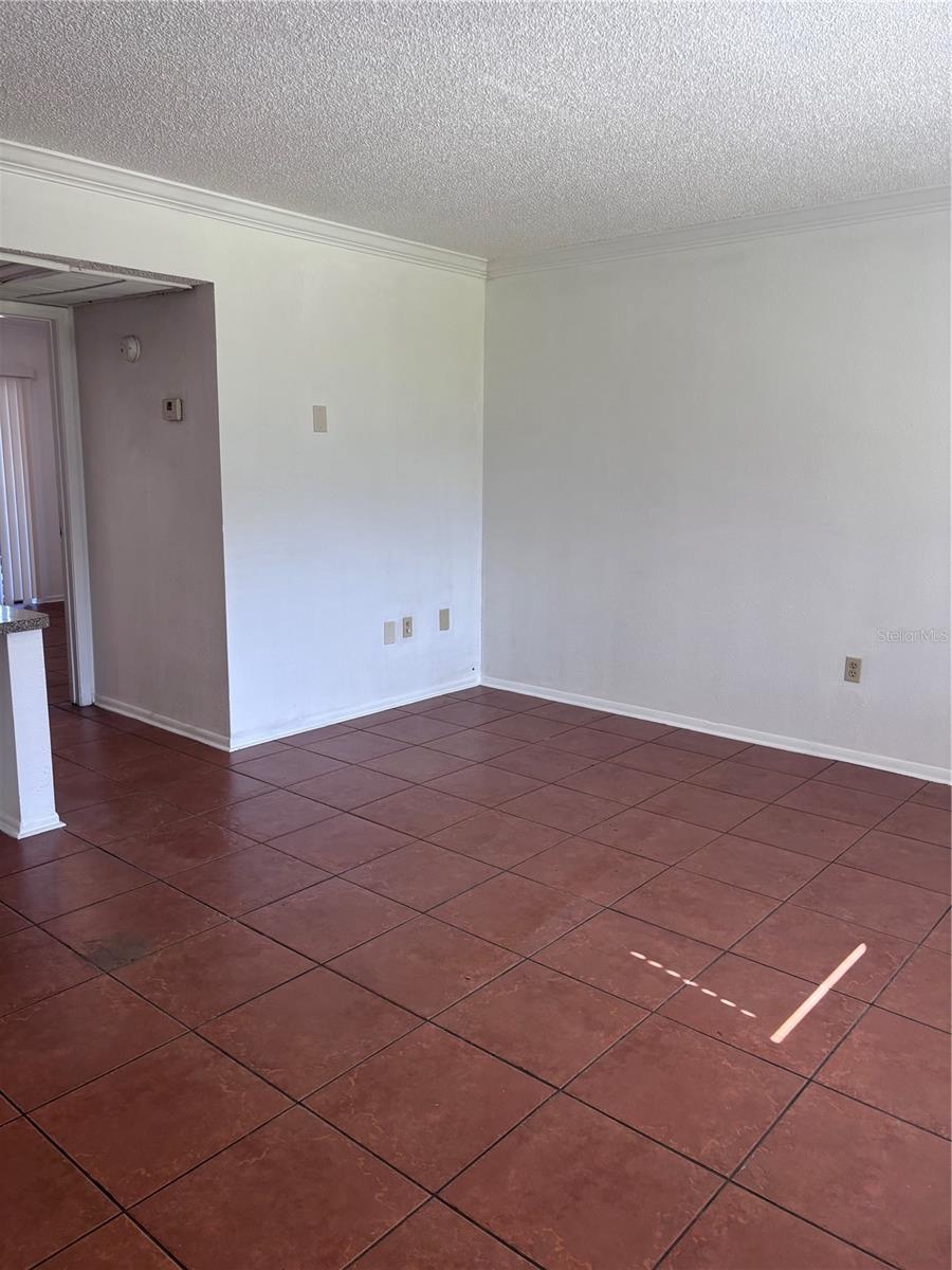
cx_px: 476
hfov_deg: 53.1
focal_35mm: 26
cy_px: 635
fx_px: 953
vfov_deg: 67.3
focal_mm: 5.96
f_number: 1.6
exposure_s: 1/121
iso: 80
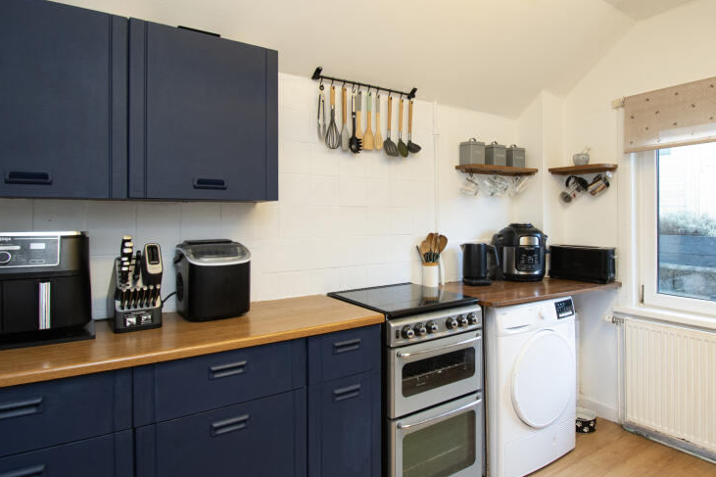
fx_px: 418
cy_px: 203
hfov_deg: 80.5
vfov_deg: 59.2
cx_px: 418
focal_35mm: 21
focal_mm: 10
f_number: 8
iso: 320
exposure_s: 1/8
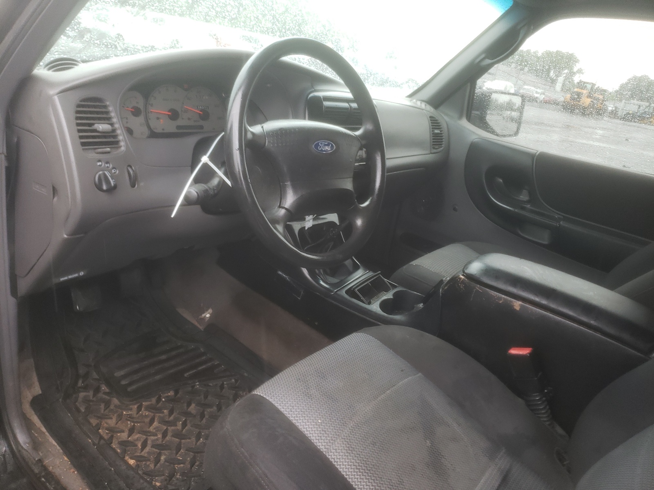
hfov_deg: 67.3
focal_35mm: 26
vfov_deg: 53.1
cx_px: 327
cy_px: 245
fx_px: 491
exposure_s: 1/120
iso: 83
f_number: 1.5
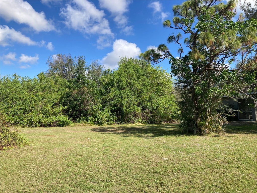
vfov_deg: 49.7
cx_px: 128
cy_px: 96
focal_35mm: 28
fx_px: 208
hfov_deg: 63.4
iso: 20
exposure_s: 1/1548
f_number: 1.8
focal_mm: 3.99
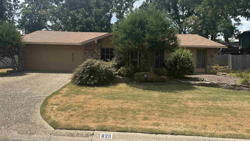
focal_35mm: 27
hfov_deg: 69.9
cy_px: 61
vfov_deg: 42.8
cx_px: 125
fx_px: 179
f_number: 1.78
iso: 80
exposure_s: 1/3472
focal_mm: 6.86
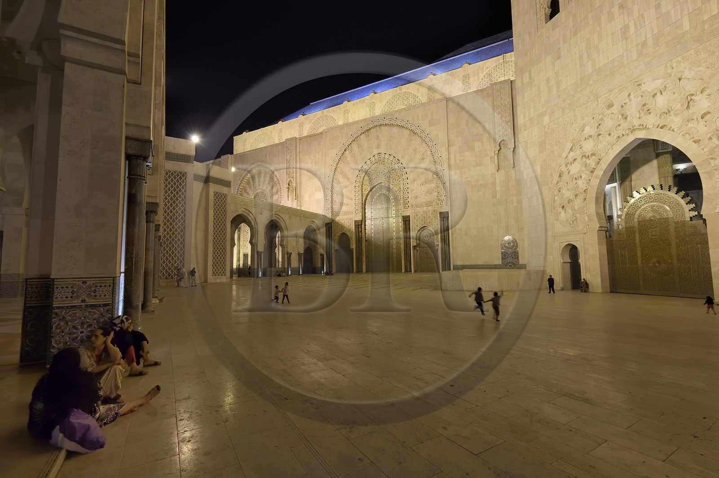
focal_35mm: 16
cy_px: 239
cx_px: 360
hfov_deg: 96.8
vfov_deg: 73.6
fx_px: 319
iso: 3200
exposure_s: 1/25
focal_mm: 16
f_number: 5
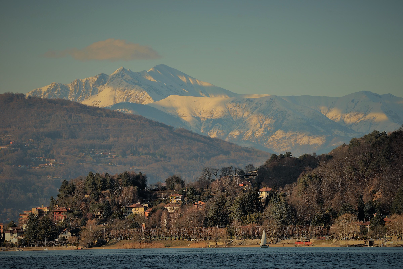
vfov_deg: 5.1
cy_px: 134
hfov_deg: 7.6
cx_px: 202
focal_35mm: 270
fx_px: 3023
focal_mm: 270
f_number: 8
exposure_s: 1/400
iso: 100
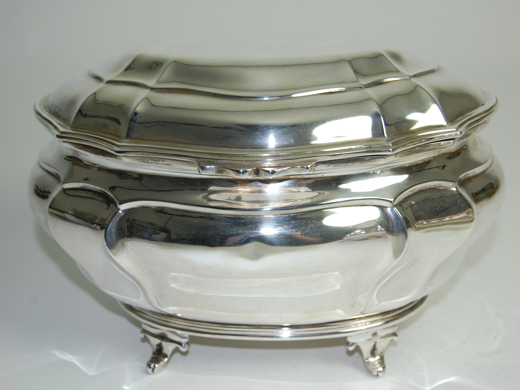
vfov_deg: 19.6
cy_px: 195
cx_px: 283
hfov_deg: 26.0
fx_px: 1127
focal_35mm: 75
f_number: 5.3
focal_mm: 46
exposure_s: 1/200
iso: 400
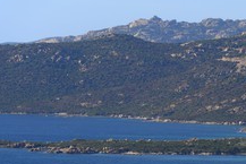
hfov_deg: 6.1
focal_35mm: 338
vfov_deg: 4.1
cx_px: 218
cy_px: 148
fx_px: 2311
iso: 400
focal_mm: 175
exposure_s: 1/1000
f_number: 8
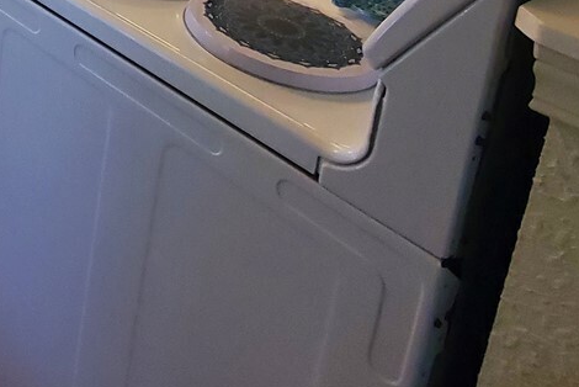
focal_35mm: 46
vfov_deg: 22.1
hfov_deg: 31.9
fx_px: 740
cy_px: -246
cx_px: -185
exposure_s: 1/60
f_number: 2.2
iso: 160
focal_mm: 1.8
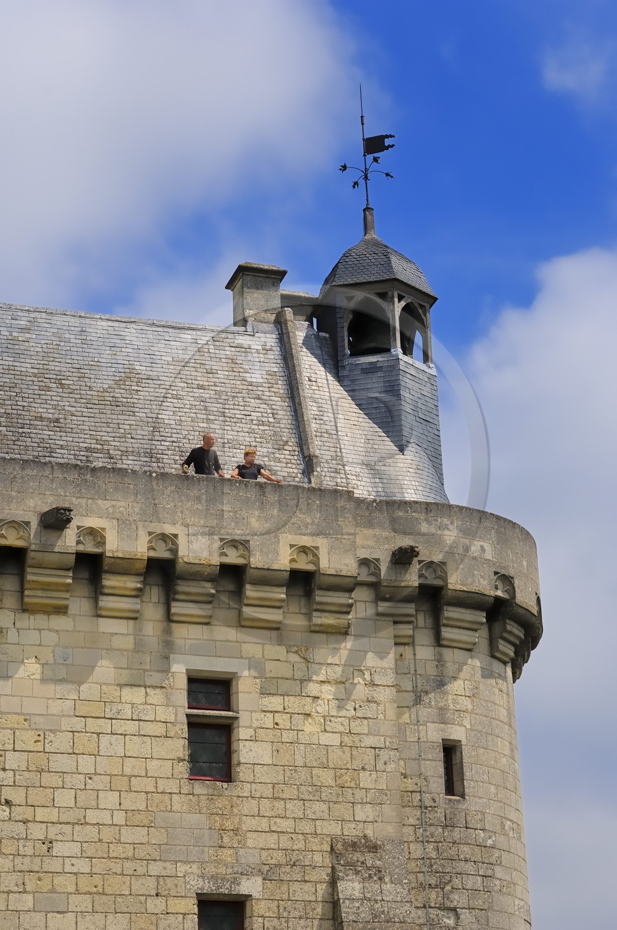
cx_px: 308
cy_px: 465
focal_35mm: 78
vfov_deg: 26.0
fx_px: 2011
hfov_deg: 17.4
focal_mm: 52
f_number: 11
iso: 100
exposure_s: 1/160
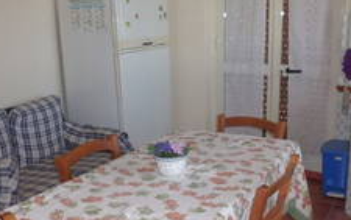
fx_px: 421
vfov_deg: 29.2
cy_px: 133
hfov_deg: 45.2
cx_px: 186
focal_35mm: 44
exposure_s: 1/125
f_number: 3.2
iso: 200
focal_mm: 4.6
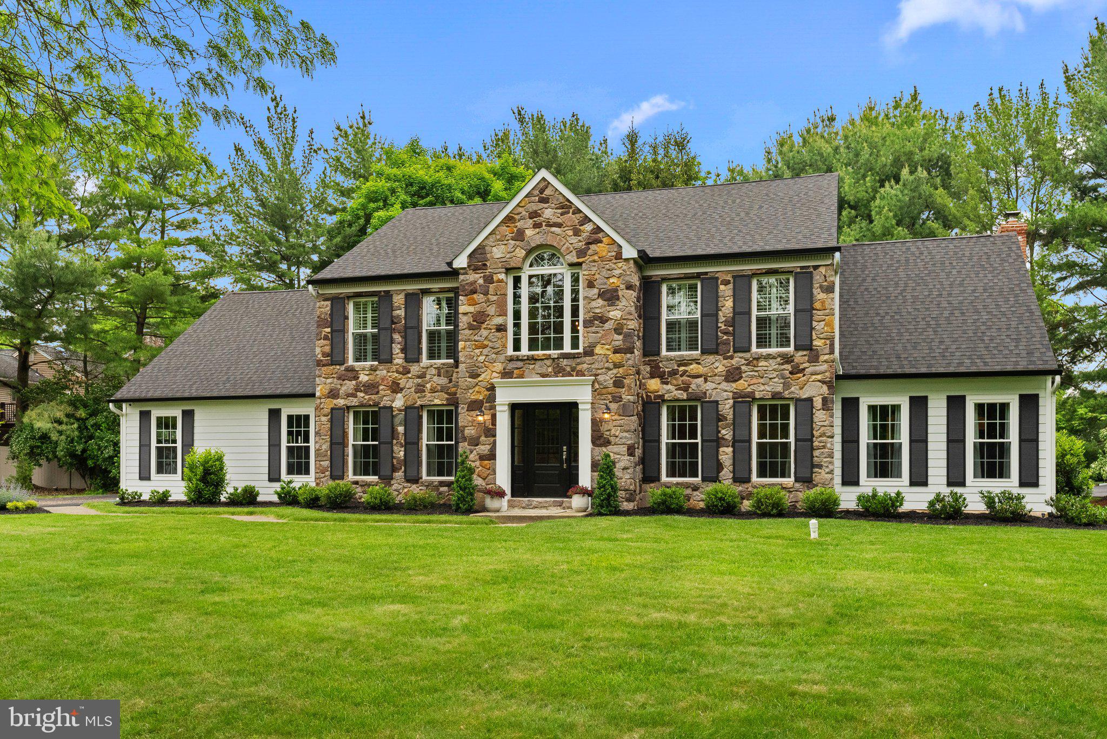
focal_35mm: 29
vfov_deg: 45.0
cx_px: 554
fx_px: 892
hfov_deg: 63.6
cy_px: 370
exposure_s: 1/200
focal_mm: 29
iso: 1000
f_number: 11
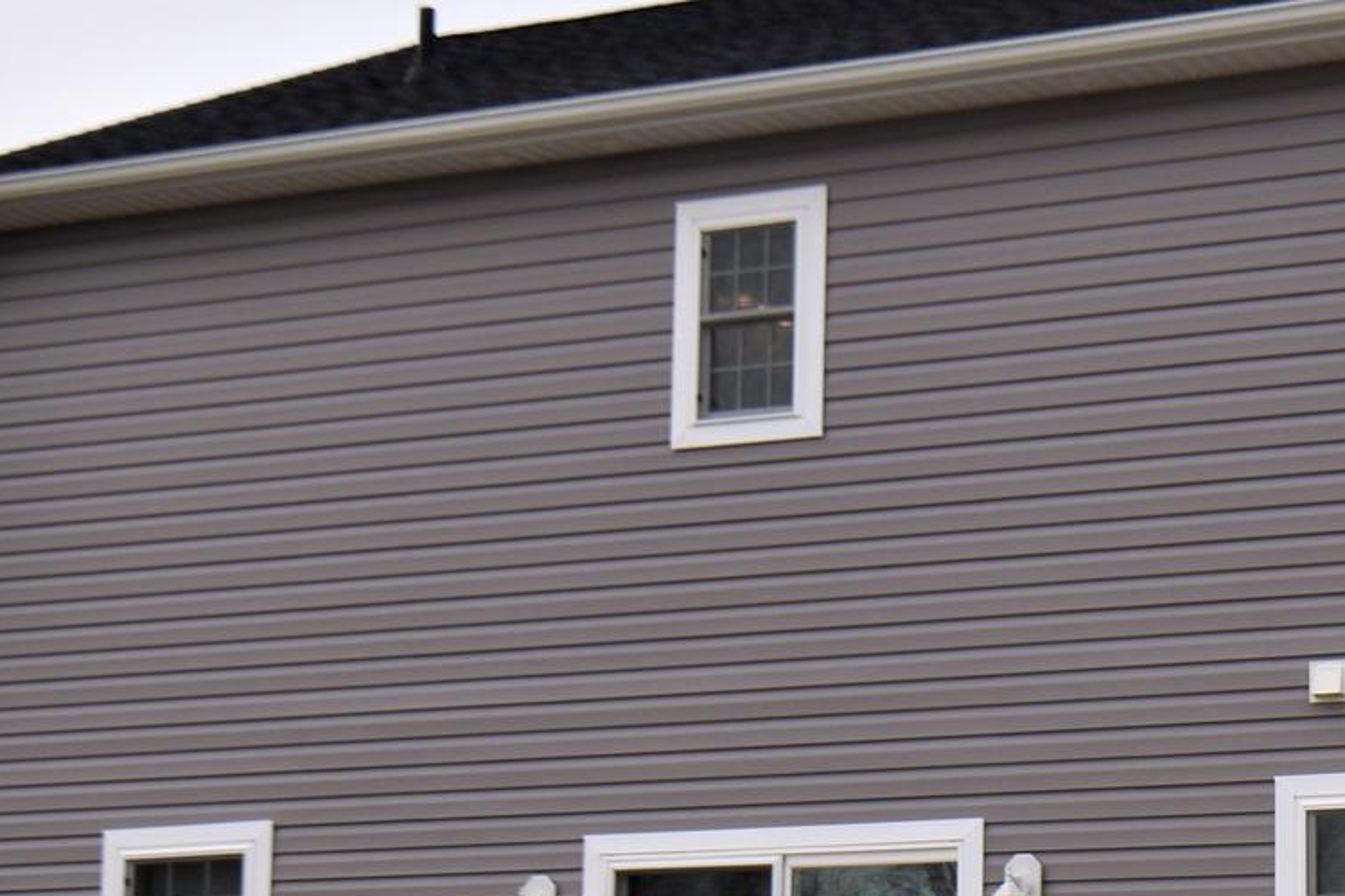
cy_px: 795
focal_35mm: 82
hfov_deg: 23.5
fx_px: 3063
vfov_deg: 16.4
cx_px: 1403
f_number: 9
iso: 100
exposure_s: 1/200
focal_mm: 20
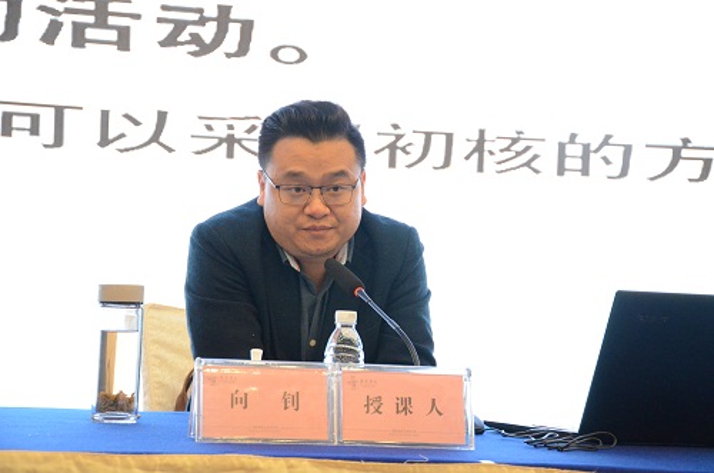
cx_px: 357
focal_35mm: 99
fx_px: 1959
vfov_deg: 13.8
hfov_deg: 20.7
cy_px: 236
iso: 5000
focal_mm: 66
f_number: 5.6
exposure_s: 1/250
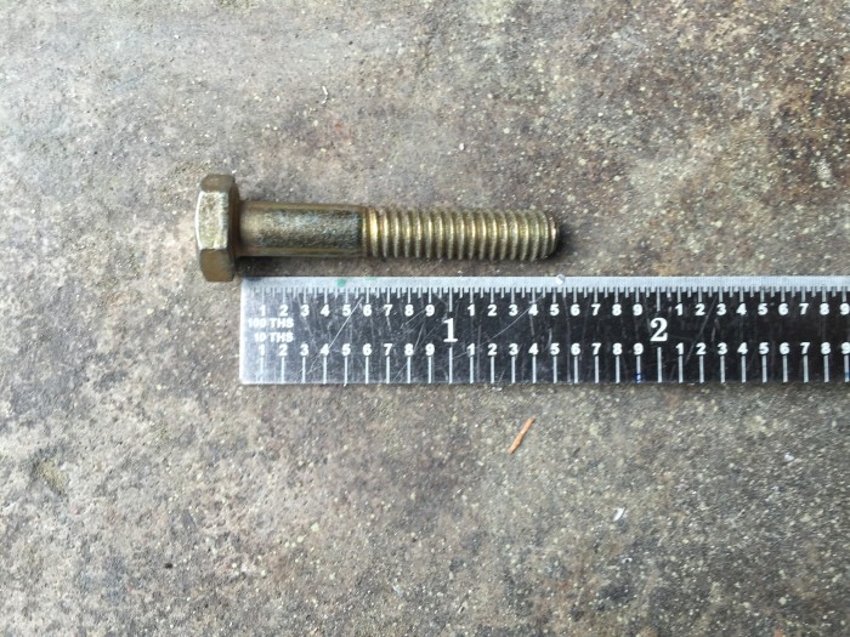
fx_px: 712
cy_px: 318
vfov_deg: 48.2
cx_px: 425
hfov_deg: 61.7
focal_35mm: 29
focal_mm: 4.15
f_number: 2.2
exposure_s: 1/60
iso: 40
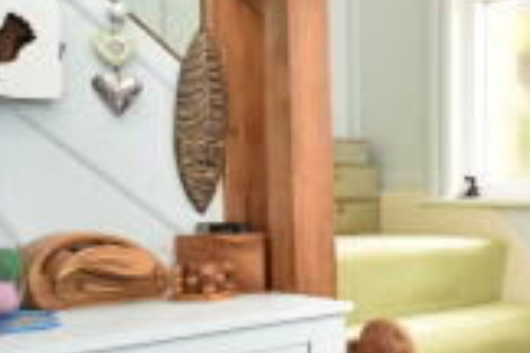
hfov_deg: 28.2
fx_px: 780
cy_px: 217
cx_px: 746
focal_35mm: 53
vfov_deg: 25.5
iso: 800
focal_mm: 18
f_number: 7.1
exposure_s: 1/25
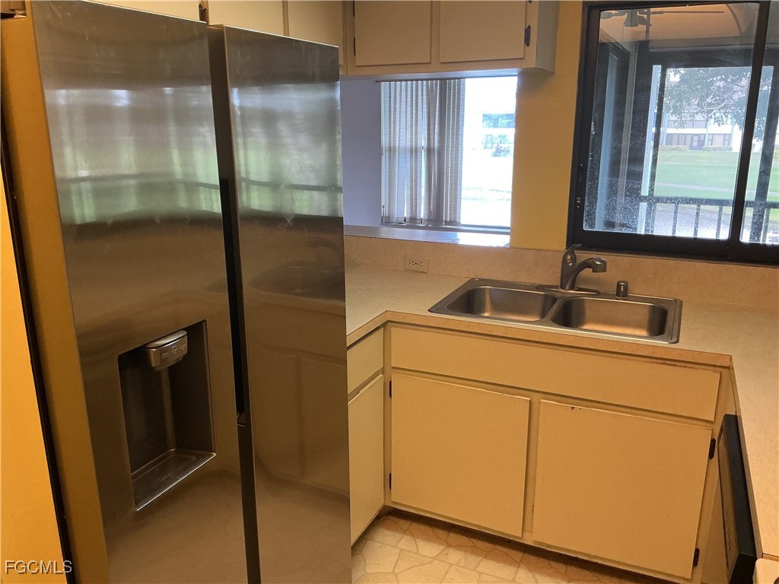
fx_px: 653
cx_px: 390
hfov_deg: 61.7
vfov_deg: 48.2
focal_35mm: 29
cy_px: 292
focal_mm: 3
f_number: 1.8
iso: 125
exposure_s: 1/60
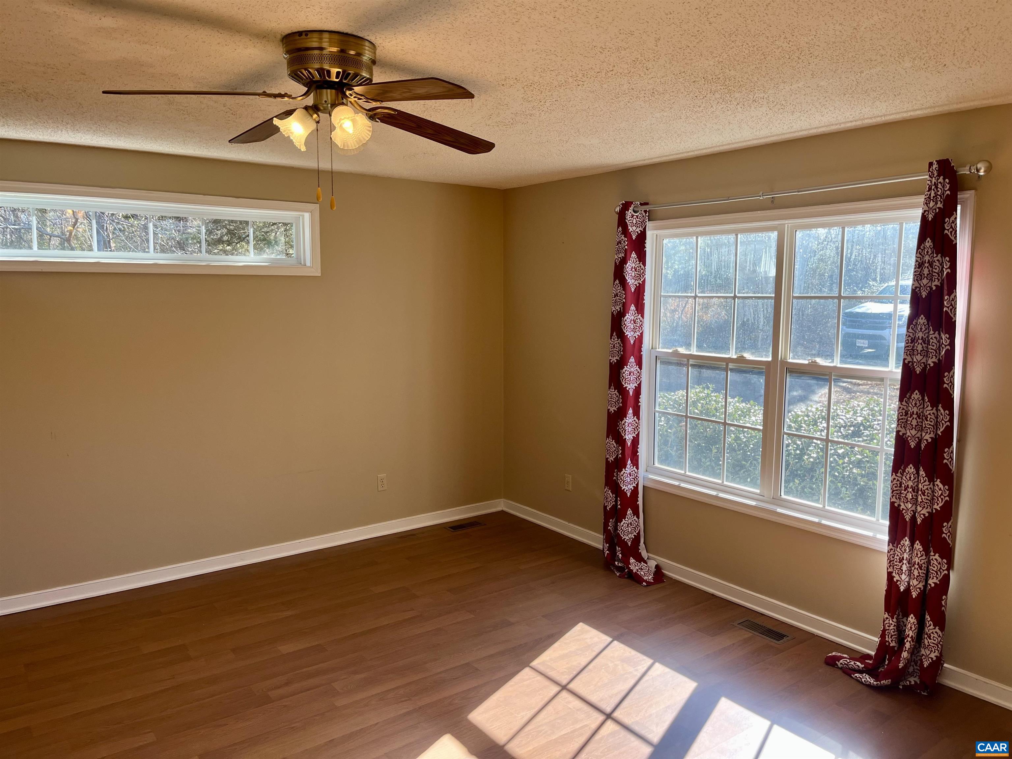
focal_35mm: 26
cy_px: 380
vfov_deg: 53.1
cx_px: 506
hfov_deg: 67.3
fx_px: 760
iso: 40
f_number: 1.6
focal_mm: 5.1
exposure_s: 1/202
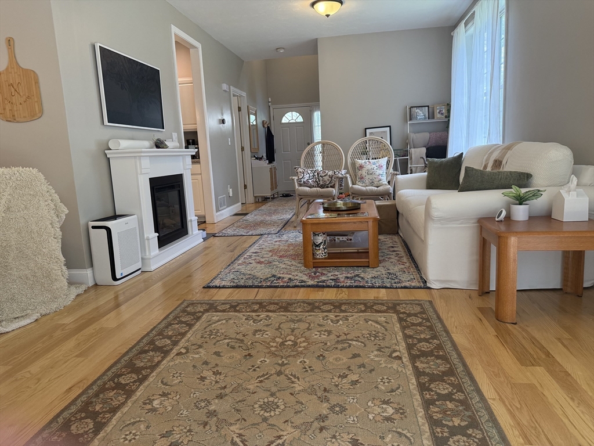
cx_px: 297
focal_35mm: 24
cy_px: 223
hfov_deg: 71.6
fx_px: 412
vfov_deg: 56.8
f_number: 1.78
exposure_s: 1/120
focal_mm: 6.76
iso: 200
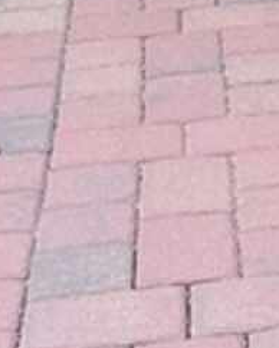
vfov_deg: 11.4
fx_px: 1701
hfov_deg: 9.1
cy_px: -106
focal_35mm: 165
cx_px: 444
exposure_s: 1/1437
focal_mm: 6.76
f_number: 1.78
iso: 80
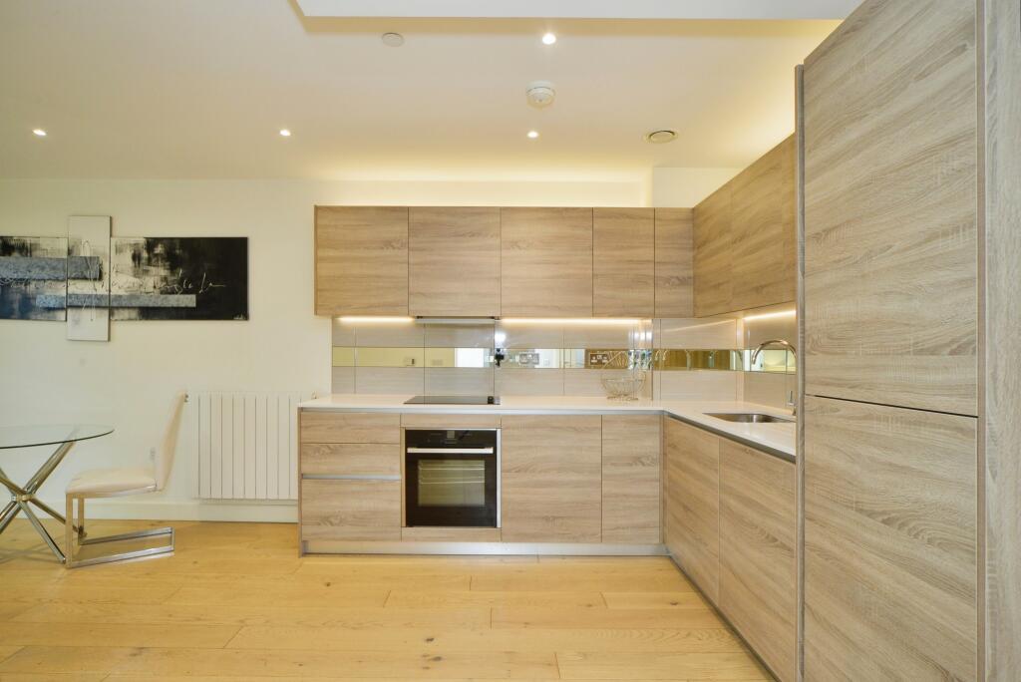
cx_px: 510
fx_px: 511
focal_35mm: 18
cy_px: 341
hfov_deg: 90.0
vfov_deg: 67.5
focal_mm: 18
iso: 640
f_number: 10
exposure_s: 1/40
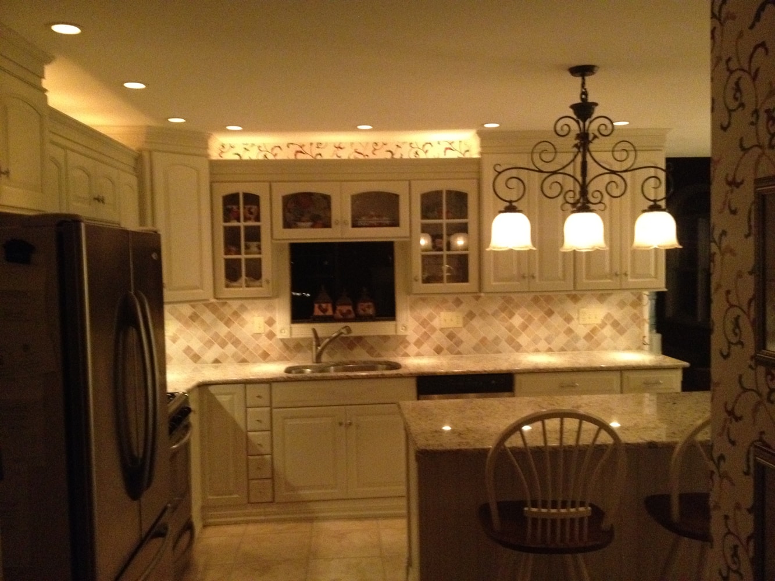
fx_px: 784
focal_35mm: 35
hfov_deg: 52.6
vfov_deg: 40.7
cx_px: 388
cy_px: 290
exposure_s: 1/15
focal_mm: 4.28
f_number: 2.4
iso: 800
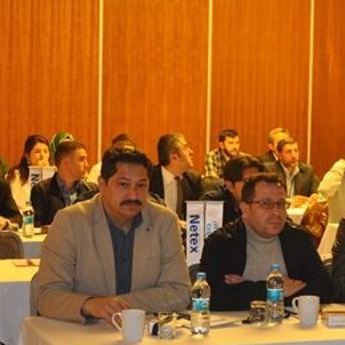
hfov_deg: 16.1
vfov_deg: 16.3
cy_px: 215
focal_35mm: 107
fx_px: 1207
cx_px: 286
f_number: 4
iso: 800
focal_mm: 34
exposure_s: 1/60
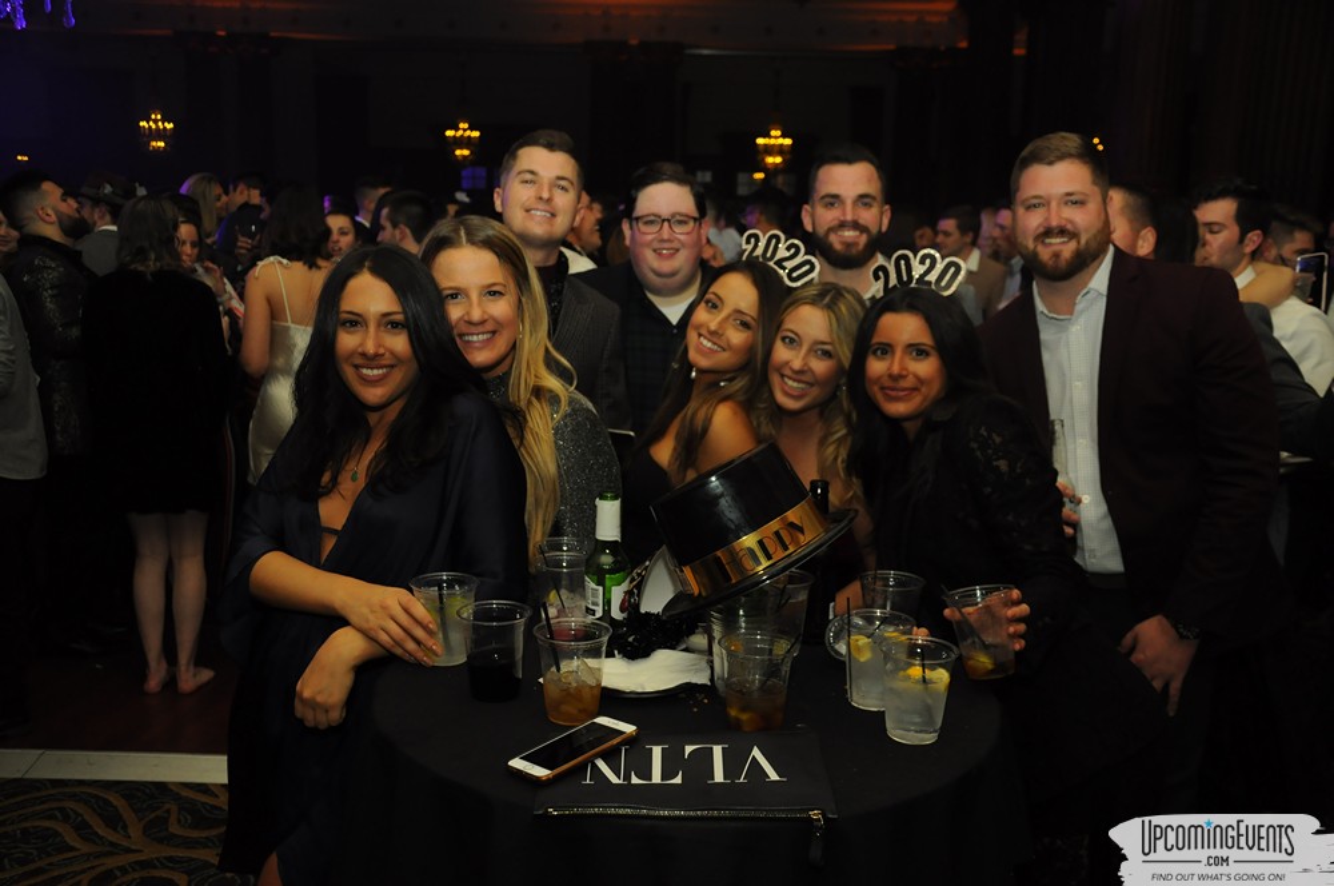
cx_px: 667
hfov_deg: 53.2
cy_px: 443
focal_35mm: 36
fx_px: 1332
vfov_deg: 36.8
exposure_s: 1/60
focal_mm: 24
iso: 800
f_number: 4.5
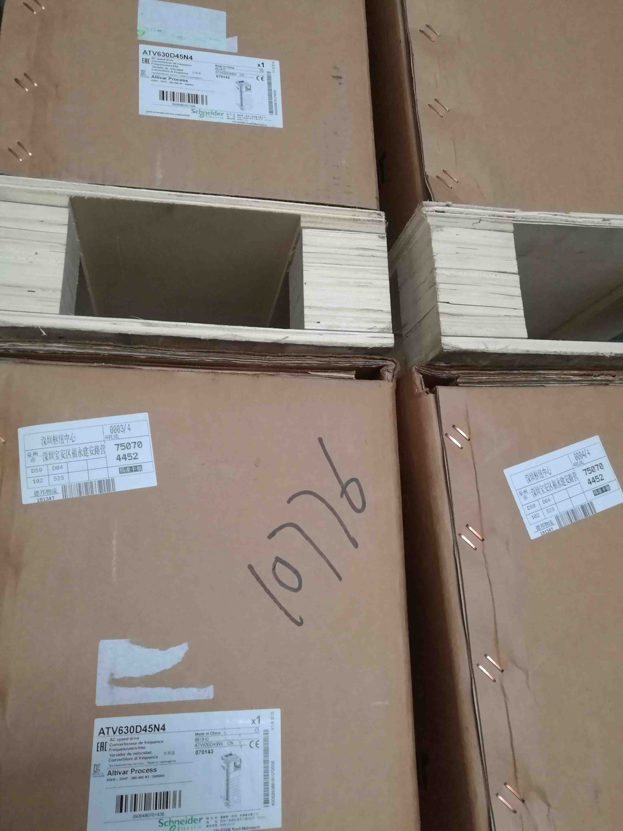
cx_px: 312
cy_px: 416
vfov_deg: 65.3
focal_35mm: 27
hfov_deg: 51.4
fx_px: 648
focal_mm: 4.04
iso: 500
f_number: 2
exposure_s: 1/25
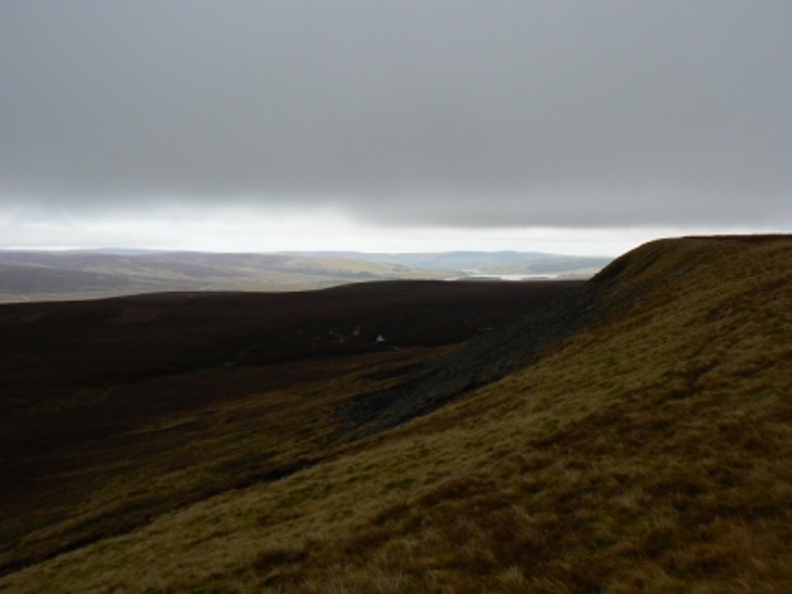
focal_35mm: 46
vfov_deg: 31.5
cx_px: 396
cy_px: 297
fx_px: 1052
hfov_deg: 41.2
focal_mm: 7.6
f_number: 4
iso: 80
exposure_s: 1/125
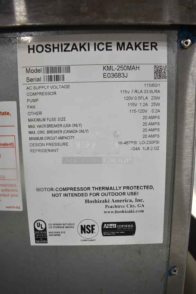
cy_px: 147
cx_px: 98
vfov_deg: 67.3
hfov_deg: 48.0
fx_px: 220
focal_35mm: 27
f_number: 3.5
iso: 200
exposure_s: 1/30
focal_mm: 18
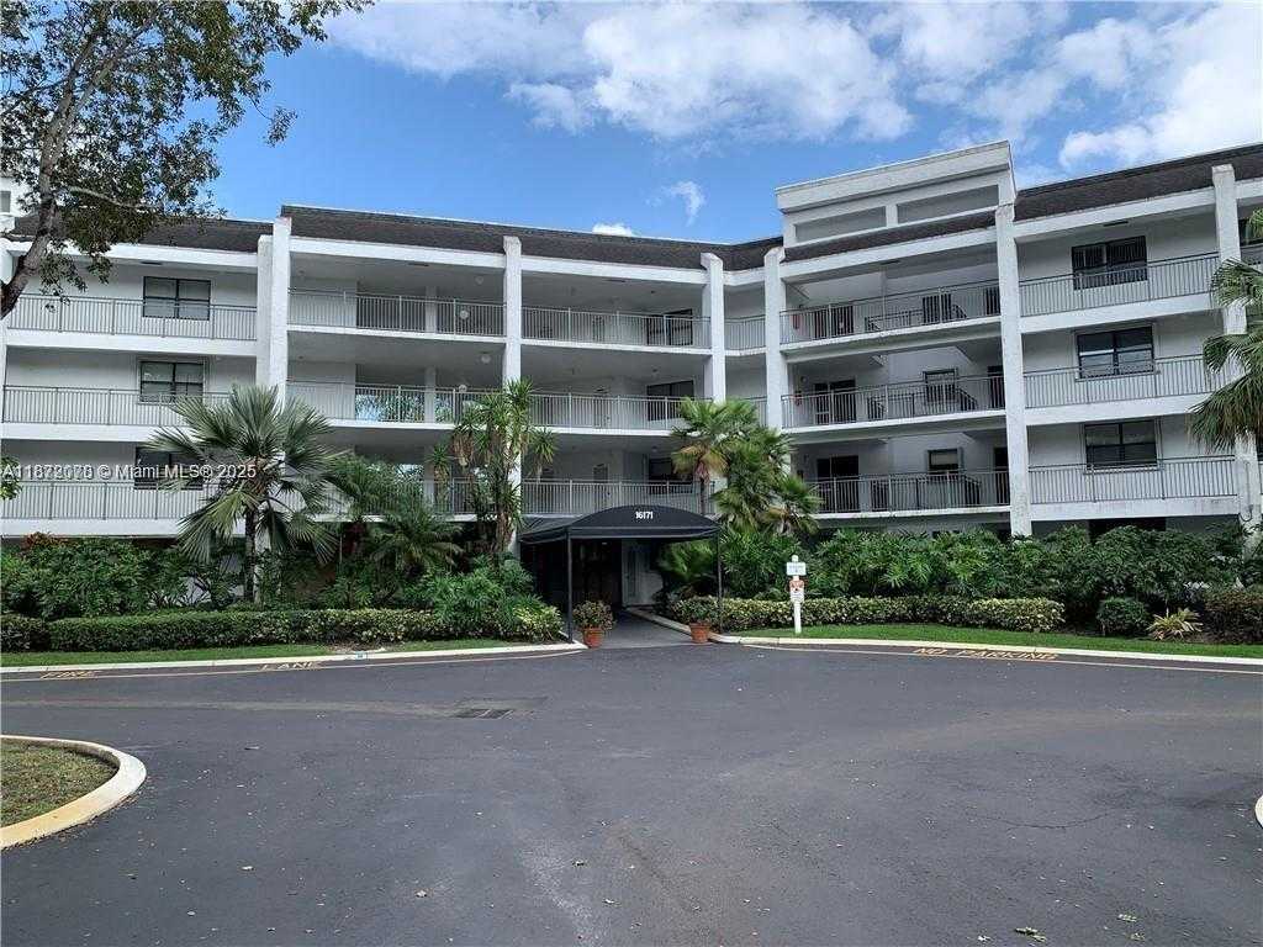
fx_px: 949
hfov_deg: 67.3
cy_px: 474
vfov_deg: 53.1
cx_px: 632
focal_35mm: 26
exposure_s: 1/879
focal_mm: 4.25
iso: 25
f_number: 1.8
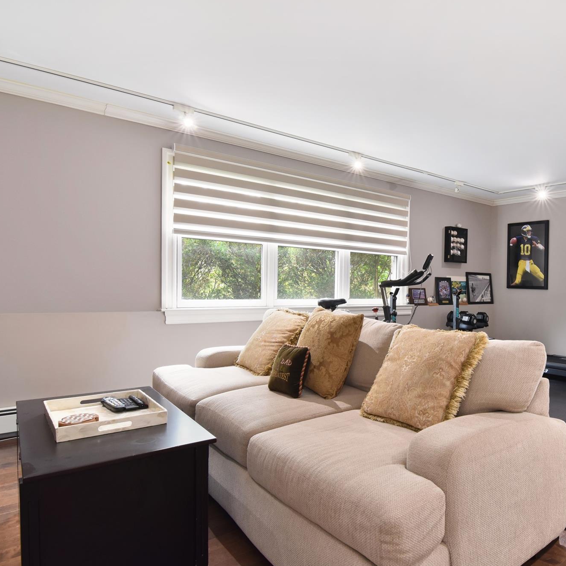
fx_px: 401
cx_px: 427
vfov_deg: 70.5
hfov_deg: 66.0
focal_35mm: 22
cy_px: 280
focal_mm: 11
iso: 640
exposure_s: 1/25
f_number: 8
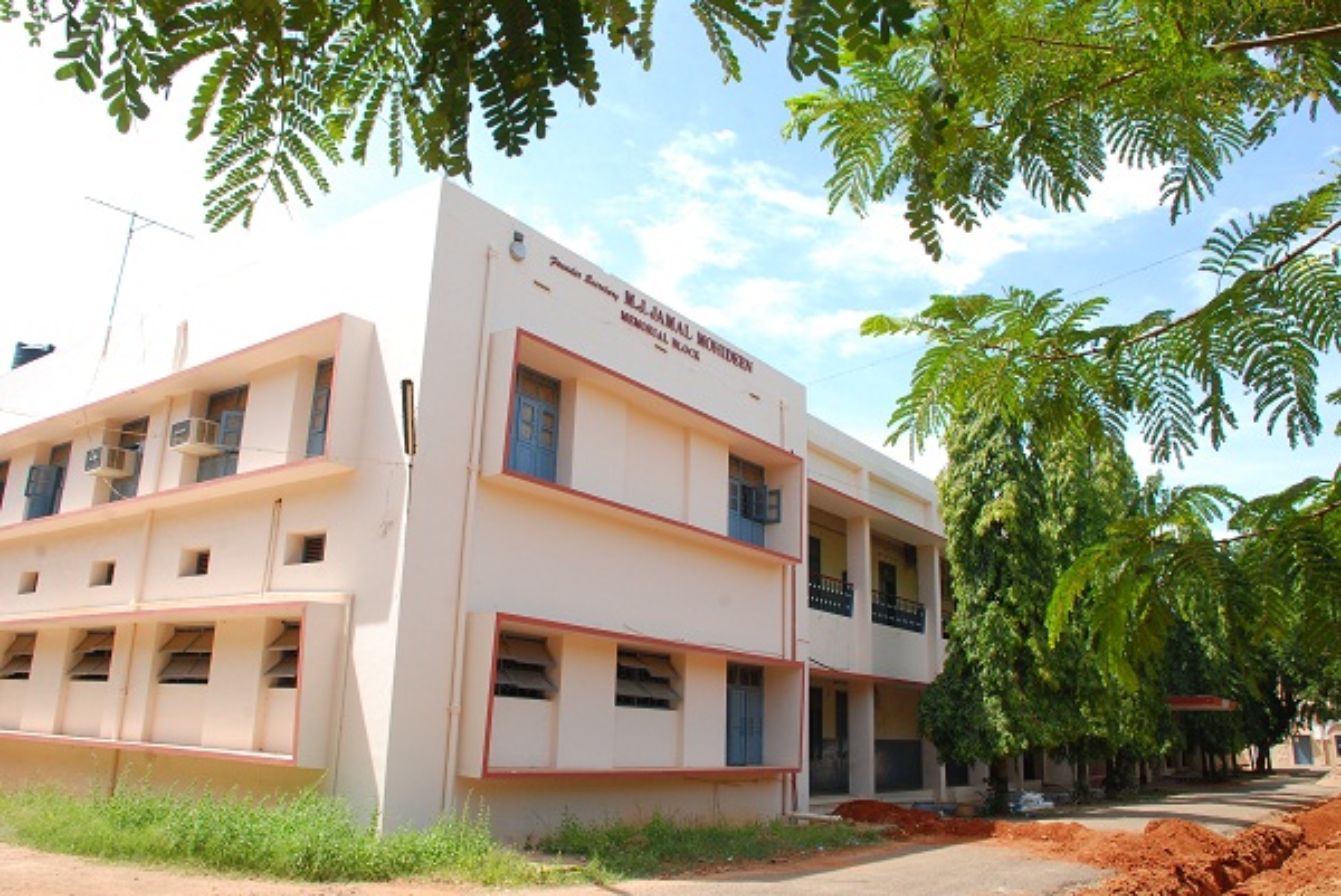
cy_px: 448
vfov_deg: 48.0
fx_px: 1006
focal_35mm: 27
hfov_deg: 67.3
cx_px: 670
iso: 250
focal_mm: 18
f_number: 13
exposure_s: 1/80
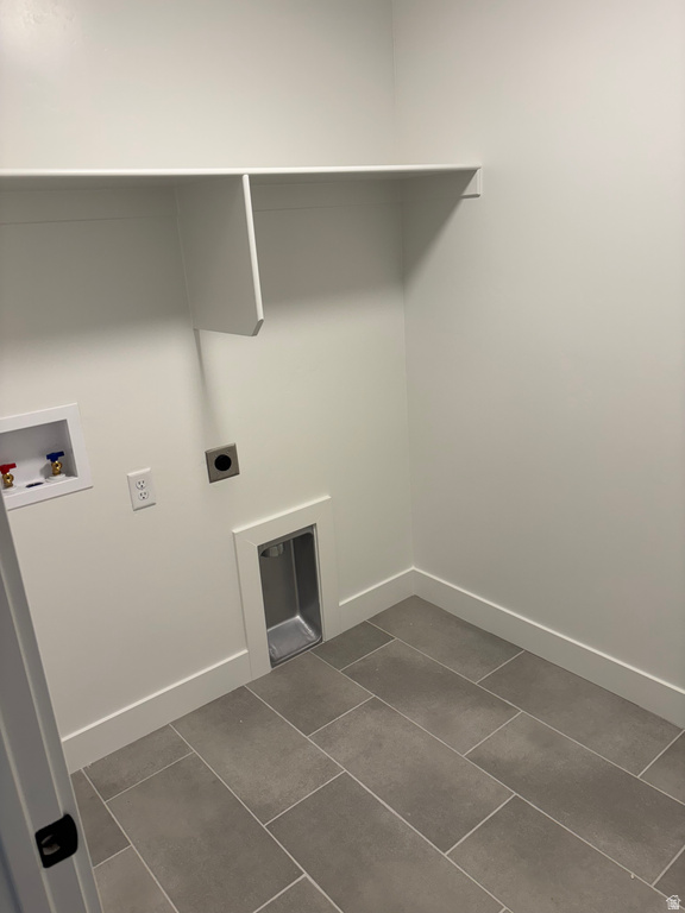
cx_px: 342
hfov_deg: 53.1
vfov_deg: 67.3
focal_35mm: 26
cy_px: 456
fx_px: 686
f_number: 1.6
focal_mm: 5.96
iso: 50
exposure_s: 1/120
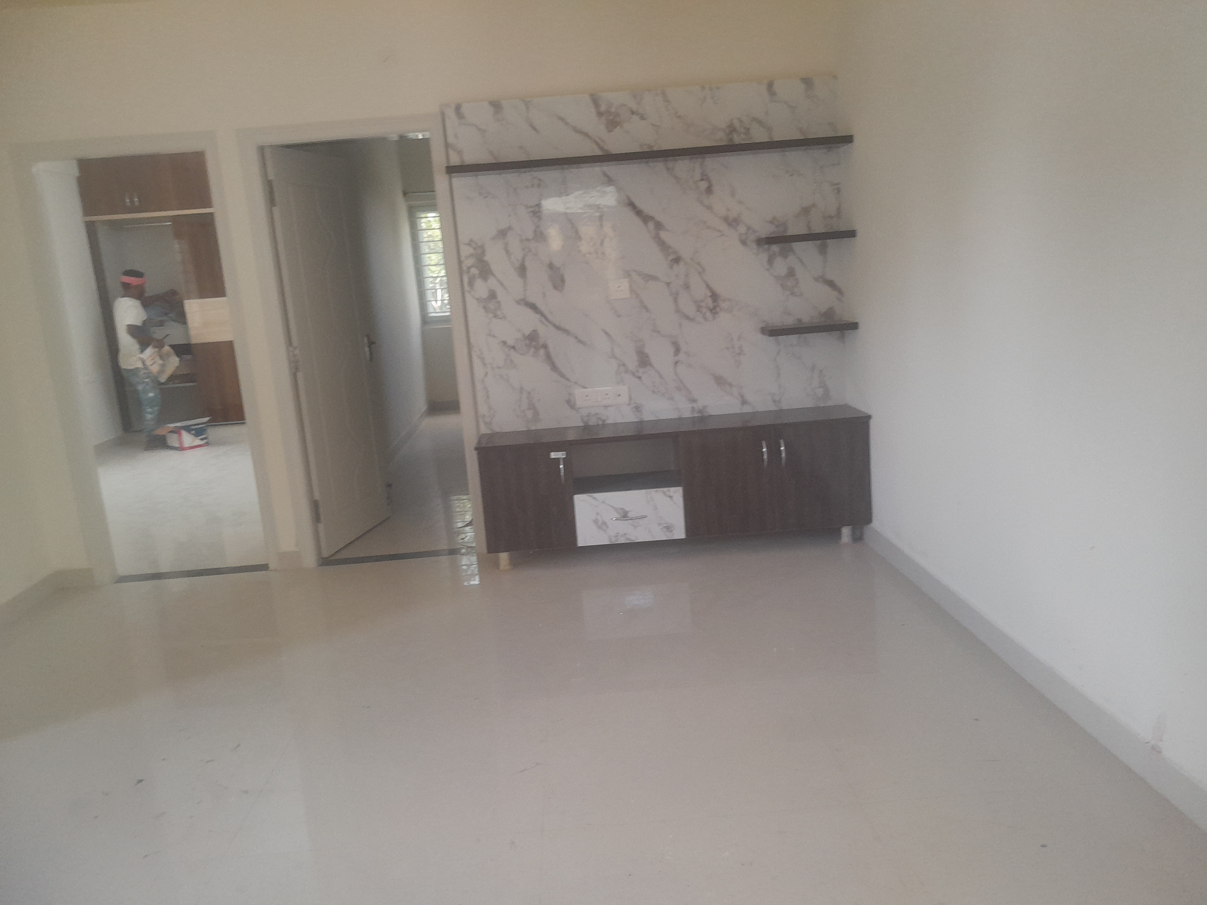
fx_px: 941
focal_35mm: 27
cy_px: 452
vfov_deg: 51.4
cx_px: 604
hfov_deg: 65.3
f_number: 1.8
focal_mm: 4
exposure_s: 1/50
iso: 250
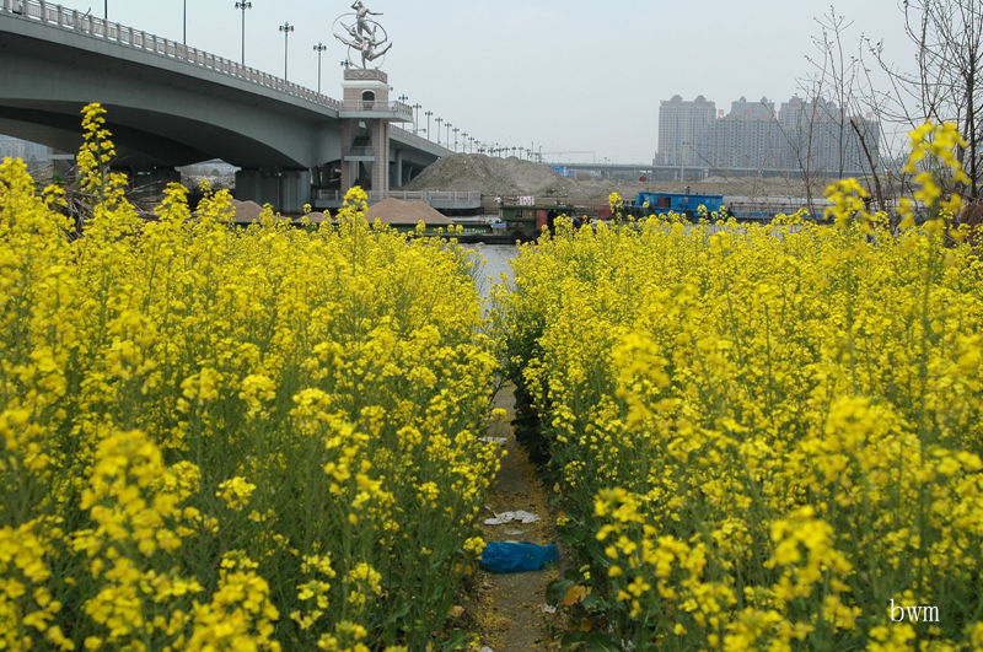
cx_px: 492
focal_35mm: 42
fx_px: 1145
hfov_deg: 46.5
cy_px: 326
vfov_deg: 31.8
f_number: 5.6
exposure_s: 1/1000
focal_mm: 28
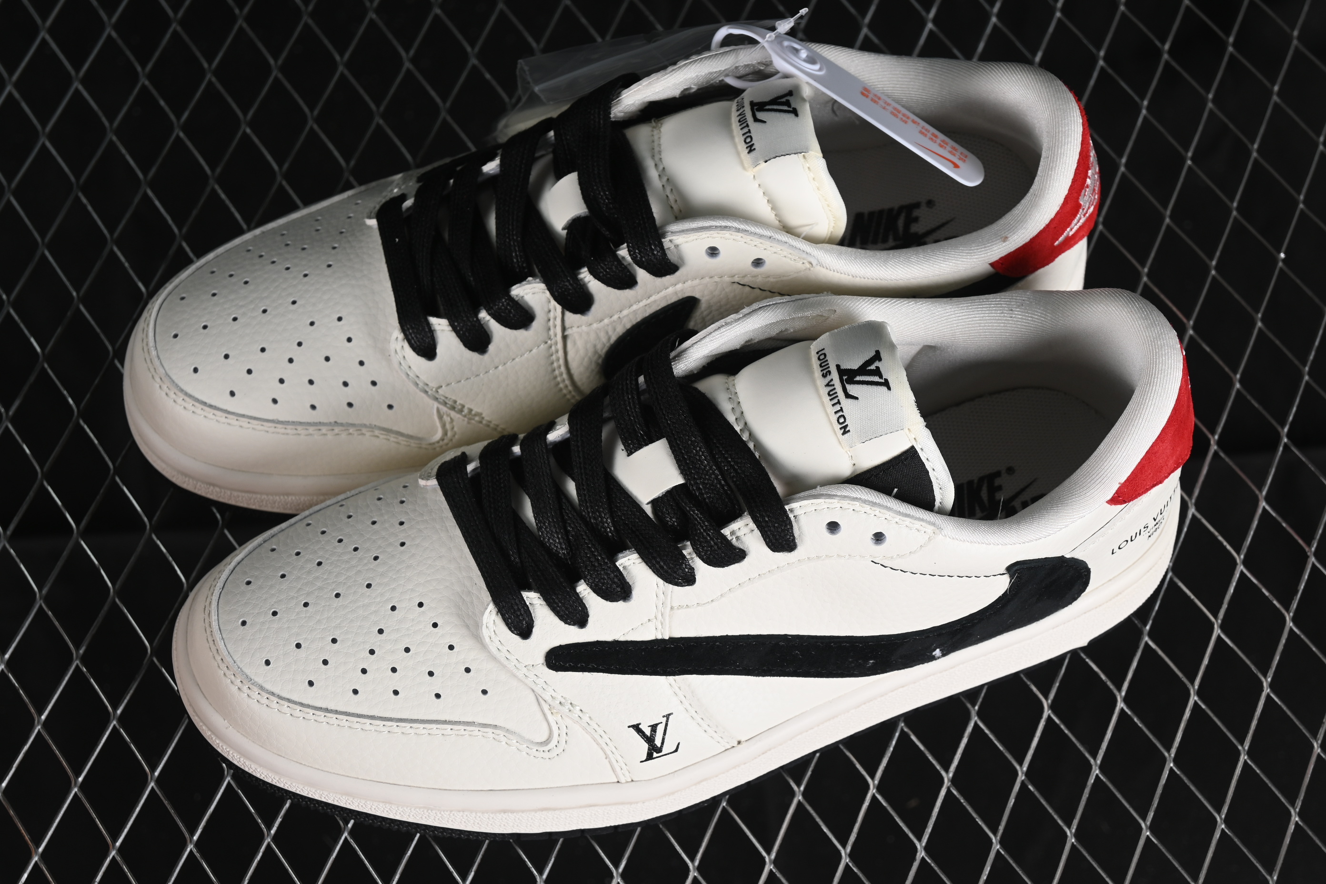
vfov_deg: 18.2
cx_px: 663
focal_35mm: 75
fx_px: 2762
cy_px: 442
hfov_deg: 27.0
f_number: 7.1
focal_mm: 50
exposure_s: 1/80
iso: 160
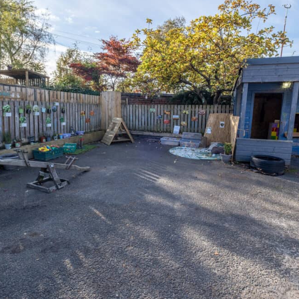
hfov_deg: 74.8
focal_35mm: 20
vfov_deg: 74.8
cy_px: 146
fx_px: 195
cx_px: 151
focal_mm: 10
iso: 125
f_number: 10
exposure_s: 1/160
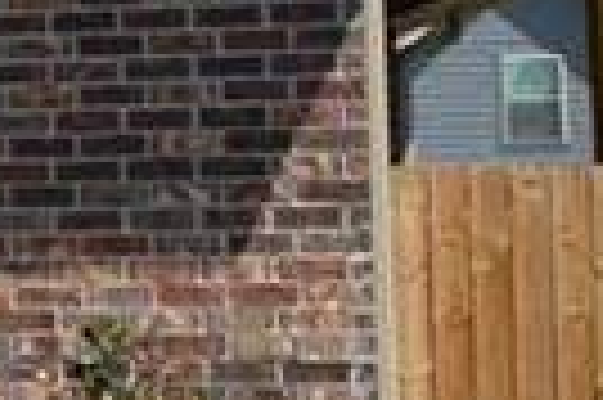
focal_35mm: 115
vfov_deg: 11.9
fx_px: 1924
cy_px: 130
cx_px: -999
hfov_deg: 12.3
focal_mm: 10
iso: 100
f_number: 8
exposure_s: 1/200
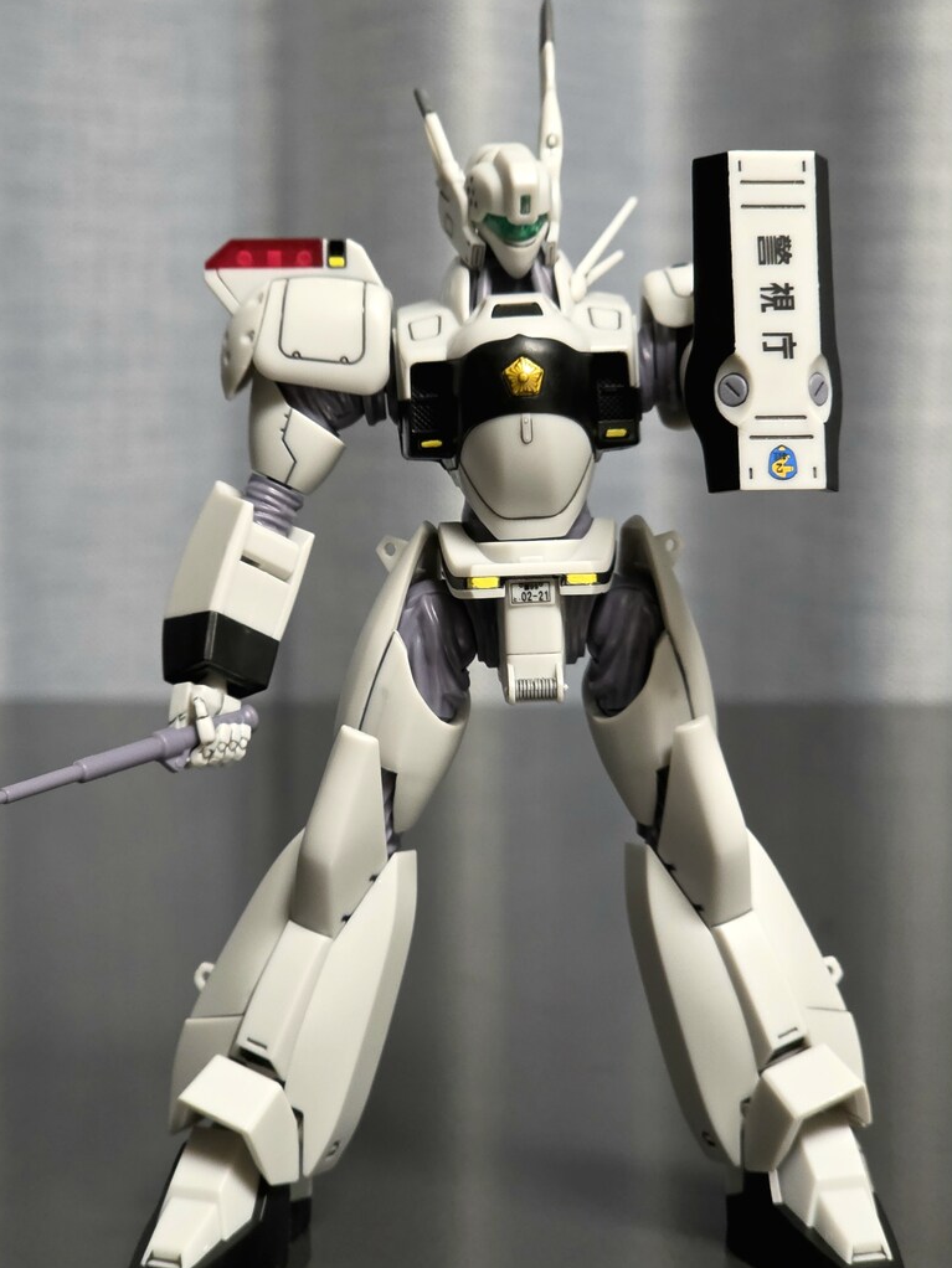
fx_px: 2969
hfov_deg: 18.2
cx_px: 415
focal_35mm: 81
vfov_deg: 24.1
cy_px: 596
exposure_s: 1/60.2
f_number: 2.4
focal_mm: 7.9
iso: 250
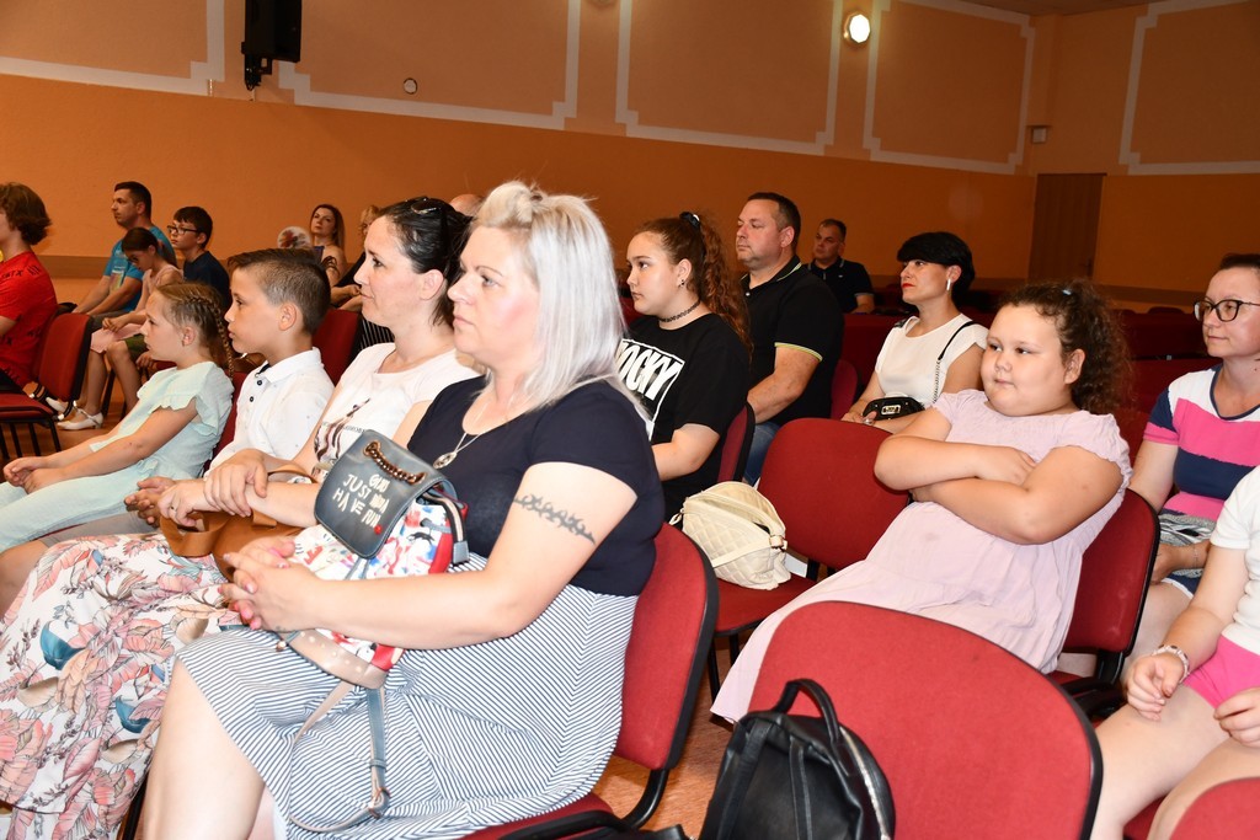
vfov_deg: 38.9
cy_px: 420
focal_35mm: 34
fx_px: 1190
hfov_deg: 55.8
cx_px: 630
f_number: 3.8
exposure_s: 1/60
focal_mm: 23
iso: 800
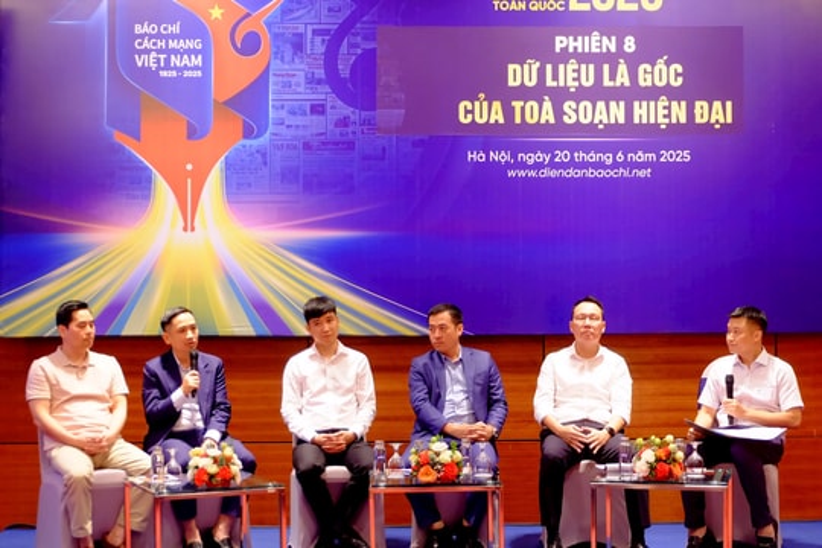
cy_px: 274
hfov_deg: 46.4
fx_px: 959
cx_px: 411
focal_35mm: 42
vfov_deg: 31.9
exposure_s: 1/26
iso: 1600
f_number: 4.5
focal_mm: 28.2
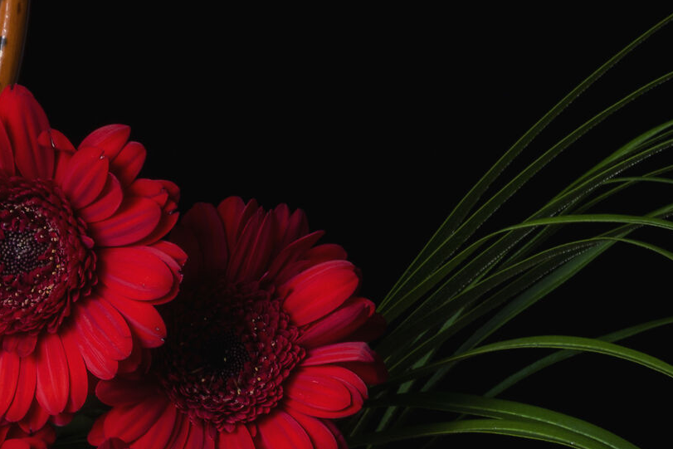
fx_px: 2767
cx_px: 191
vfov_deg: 9.3
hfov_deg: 13.8
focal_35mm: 148
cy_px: 197
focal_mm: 50
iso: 100
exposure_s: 13
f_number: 22
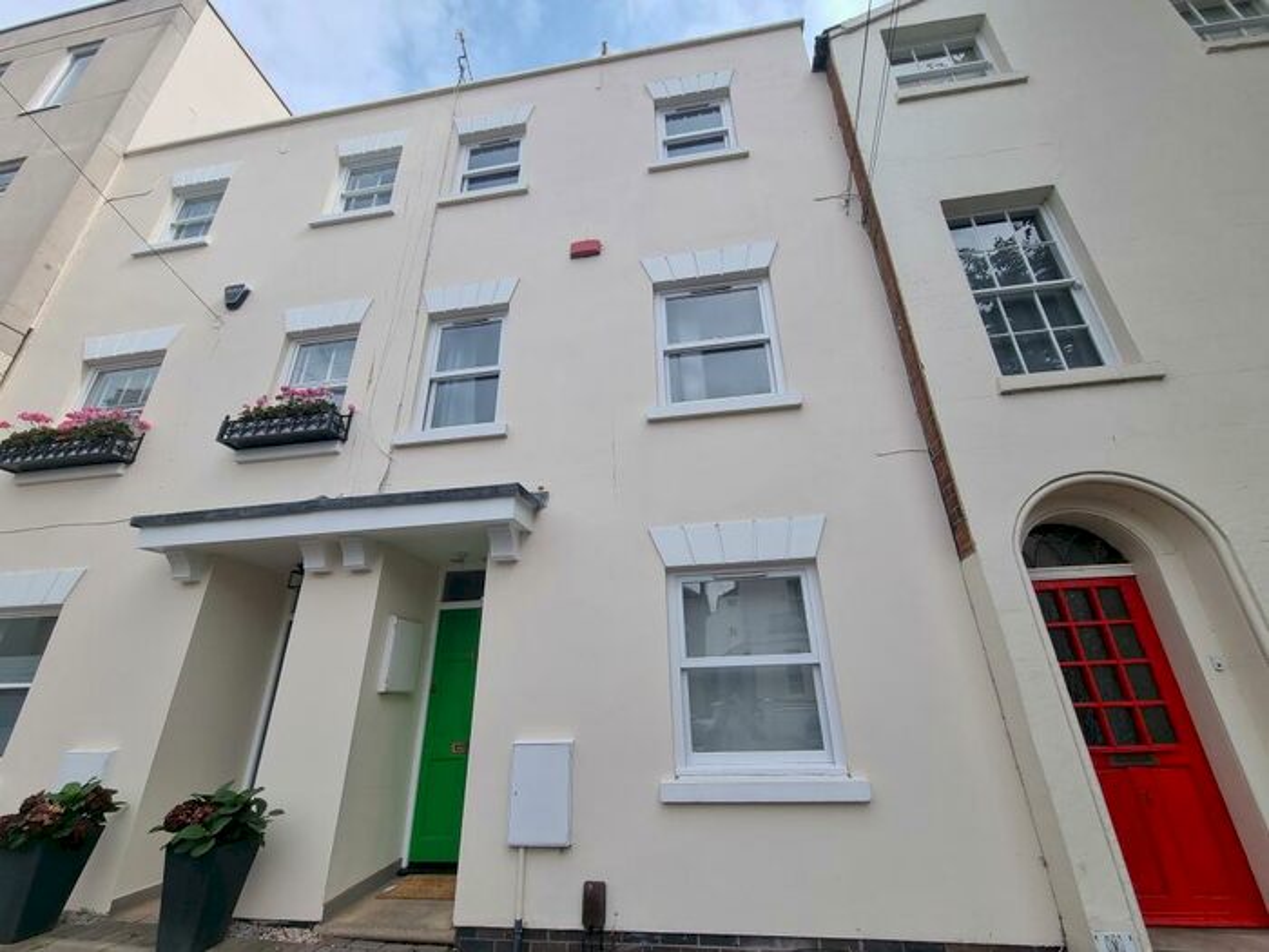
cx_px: 634
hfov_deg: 106.2
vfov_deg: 89.9
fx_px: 477
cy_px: 476
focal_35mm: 13
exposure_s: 1/1248
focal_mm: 2.2
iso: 50
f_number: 2.2
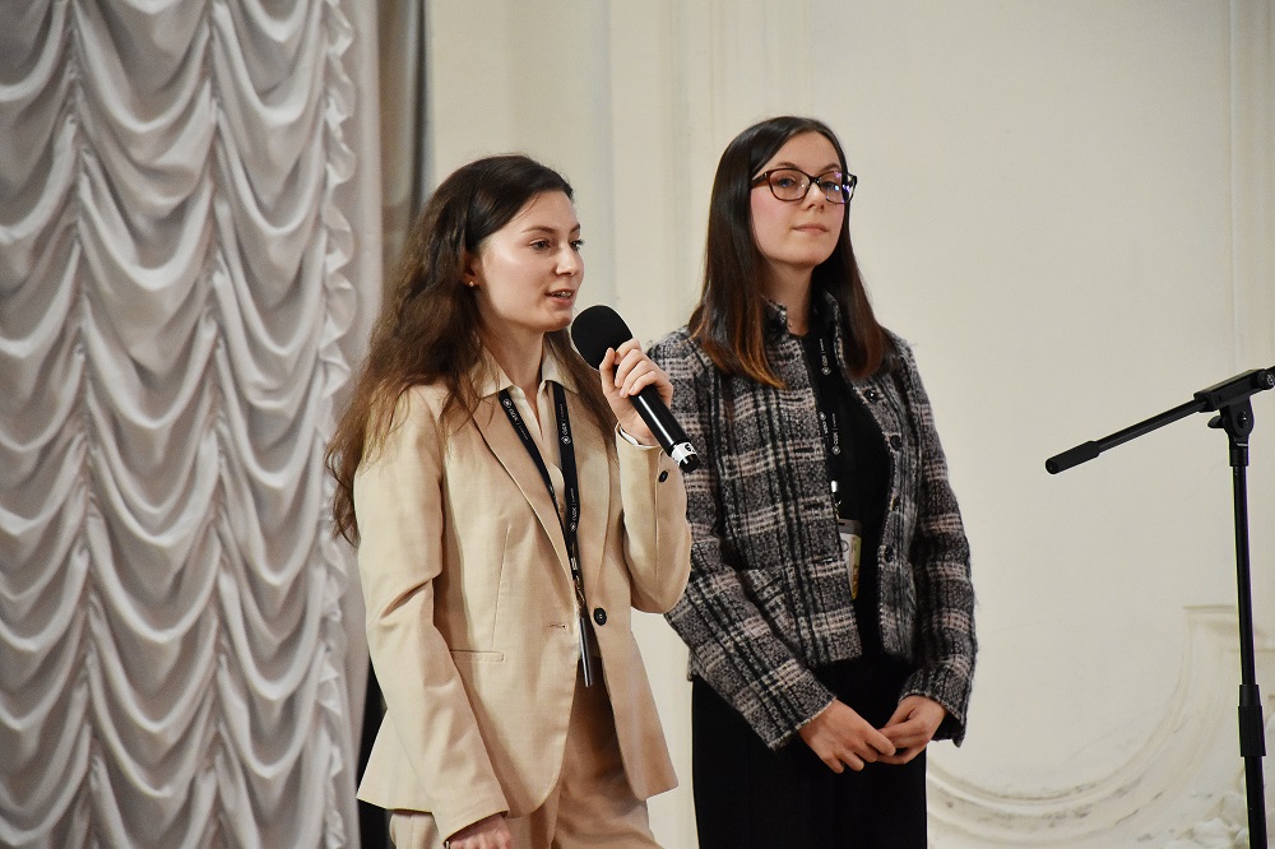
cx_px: 638
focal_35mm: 210
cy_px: 424
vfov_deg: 6.5
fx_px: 7435
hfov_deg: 9.8
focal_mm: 140
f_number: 5.6
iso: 2500
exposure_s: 1/500
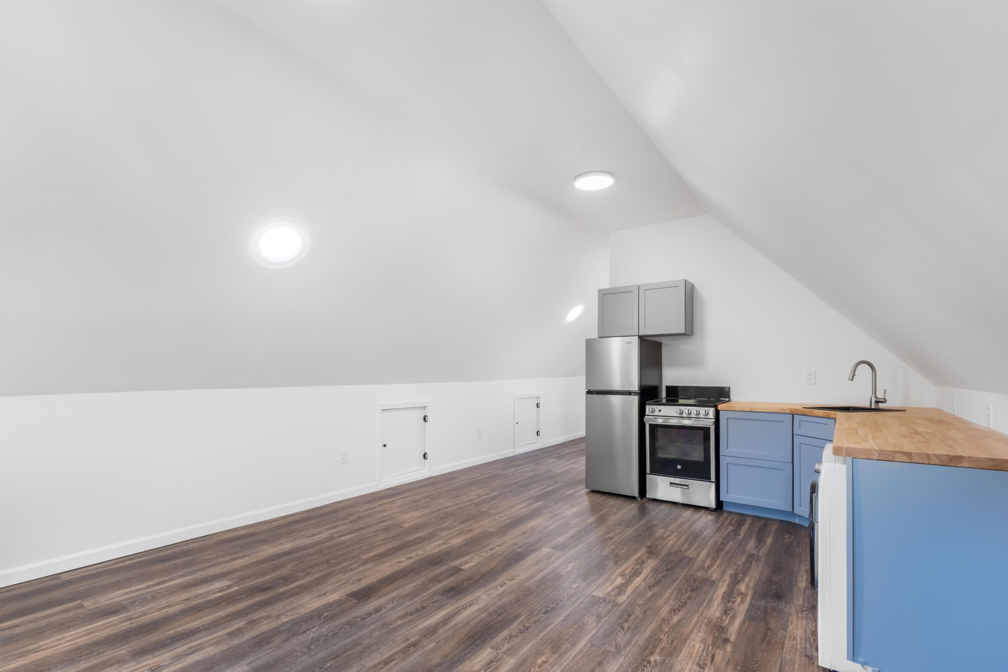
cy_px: 336
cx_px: 504
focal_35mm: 15
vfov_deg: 77.3
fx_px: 420
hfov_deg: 100.4
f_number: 8
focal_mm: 10
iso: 400
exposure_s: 1/80
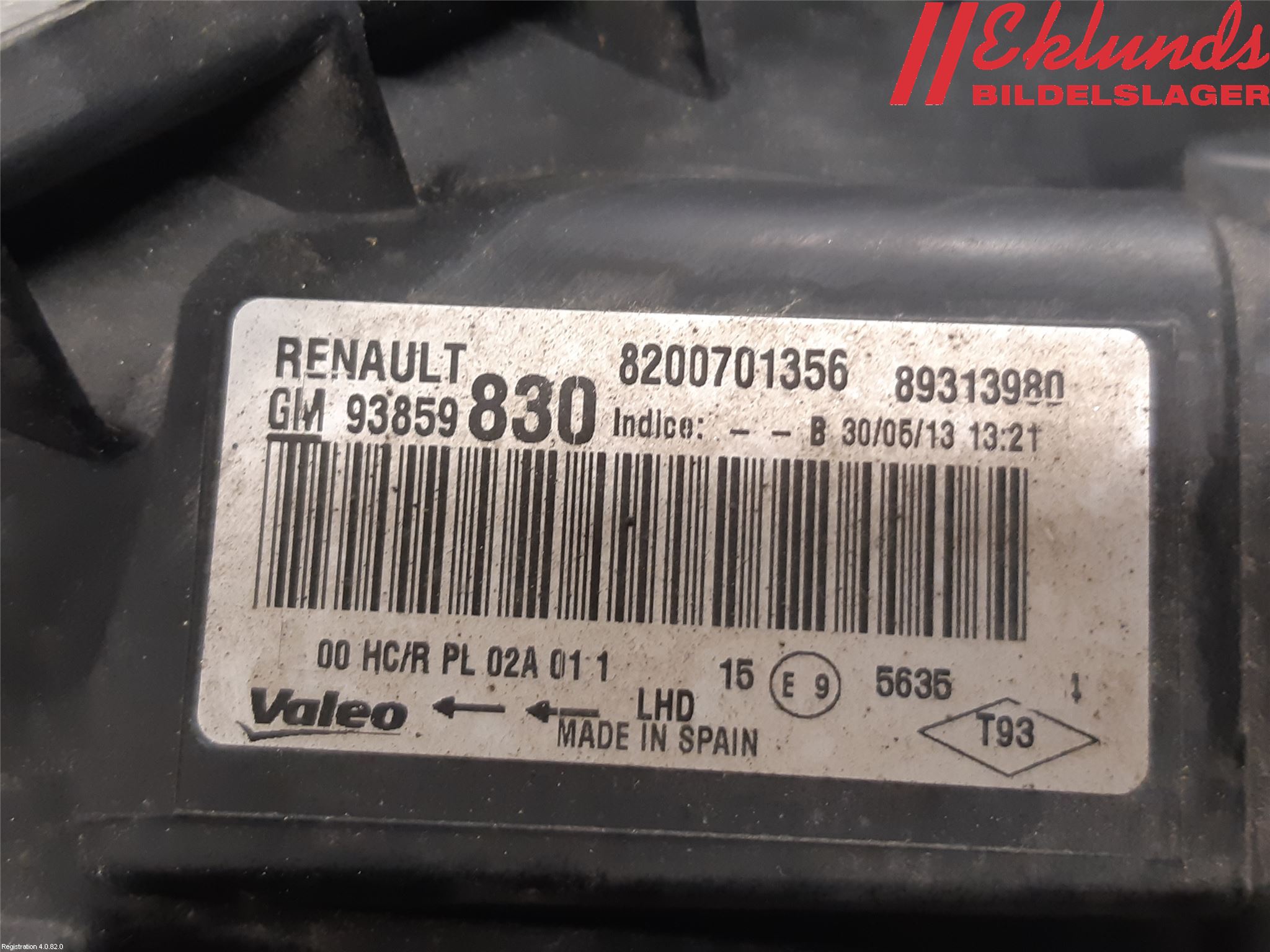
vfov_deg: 53.1
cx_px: 635
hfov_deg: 67.3
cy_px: 476
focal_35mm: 26
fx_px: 954
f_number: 1.7
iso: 125
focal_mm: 3.93
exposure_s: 1/50
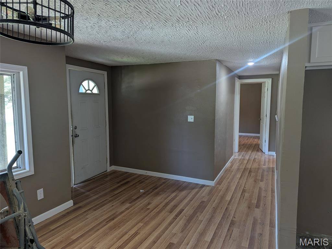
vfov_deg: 56.8
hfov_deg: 71.6
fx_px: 230
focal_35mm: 24
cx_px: 166
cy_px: 124
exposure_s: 1/23.8
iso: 55
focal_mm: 6.81
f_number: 1.85
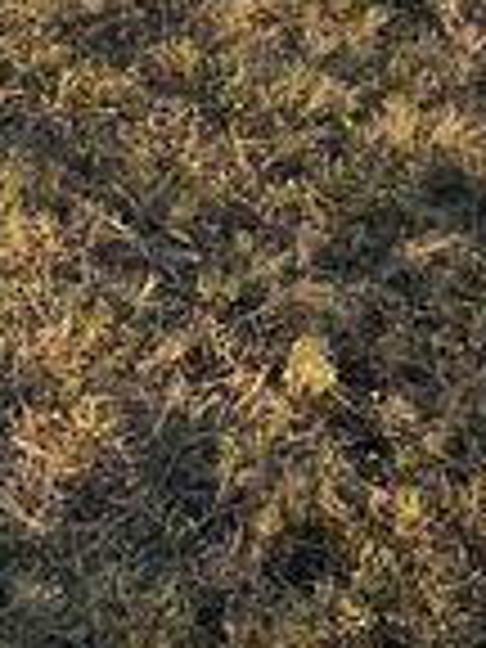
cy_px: -416
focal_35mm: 111
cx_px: 256
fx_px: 2078
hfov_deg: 13.3
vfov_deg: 15.8
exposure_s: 1/1980
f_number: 1.78
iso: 80
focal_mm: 6.76
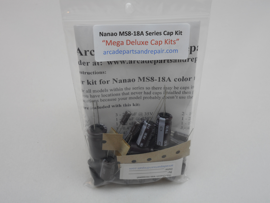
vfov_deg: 32.9
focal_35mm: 44
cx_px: 135
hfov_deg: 42.9
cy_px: 102
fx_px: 343
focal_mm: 7.9
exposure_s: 1/30
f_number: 4.7
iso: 80
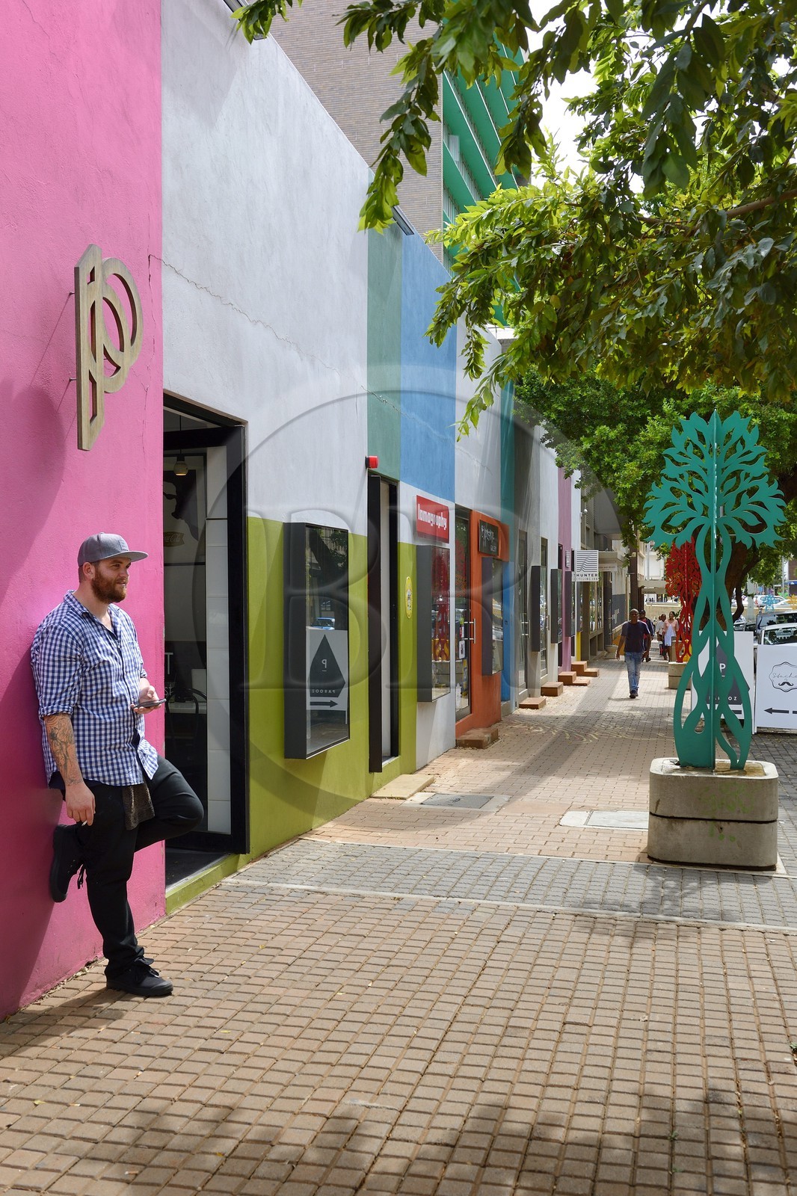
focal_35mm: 35
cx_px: 398
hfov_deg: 37.8
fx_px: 1163
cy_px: 598
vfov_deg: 54.4
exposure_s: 1/640
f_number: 7.1
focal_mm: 35
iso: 400
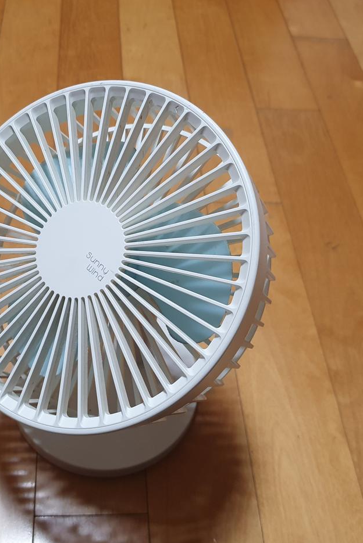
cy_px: 278
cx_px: 134
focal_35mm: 37
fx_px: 559
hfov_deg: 35.8
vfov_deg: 51.9
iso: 200
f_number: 1.5
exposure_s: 1/60
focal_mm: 4.32
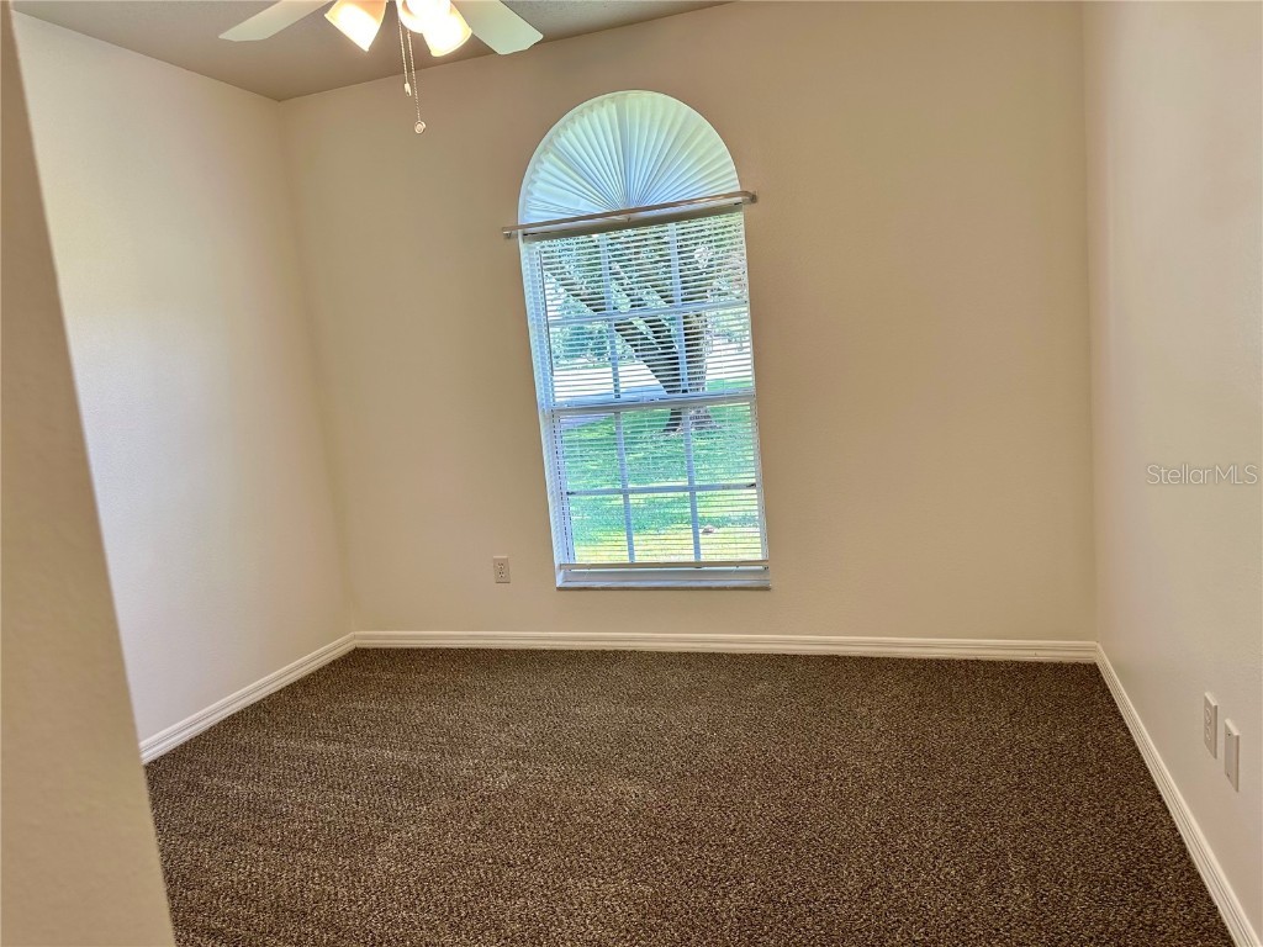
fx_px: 876
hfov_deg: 71.6
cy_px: 474
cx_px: 632
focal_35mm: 24
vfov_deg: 56.8
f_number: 1.78
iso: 80
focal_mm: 6.86
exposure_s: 1/157
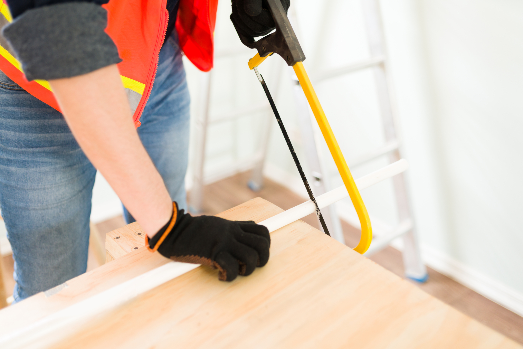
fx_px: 509
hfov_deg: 54.4
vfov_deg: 37.9
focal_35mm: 35
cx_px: 262
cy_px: 174
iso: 500
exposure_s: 1/100
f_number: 1.8
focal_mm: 35
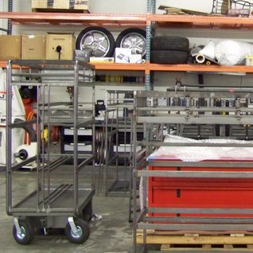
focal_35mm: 70
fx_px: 579
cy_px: 107
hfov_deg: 23.4
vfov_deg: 24.6
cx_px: 265
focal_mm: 5.85
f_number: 2.8
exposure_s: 1/30
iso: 589
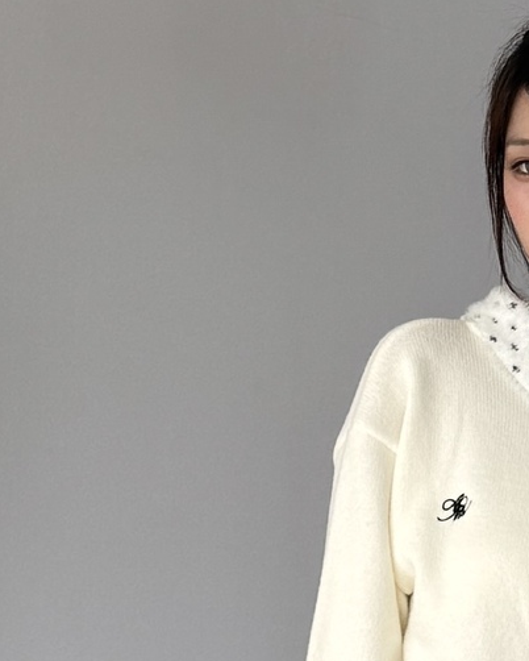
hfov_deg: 13.5
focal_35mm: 112
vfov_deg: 16.7
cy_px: 701
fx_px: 2191
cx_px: 582
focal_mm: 6.76
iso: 64
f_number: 1.78
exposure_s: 1/232
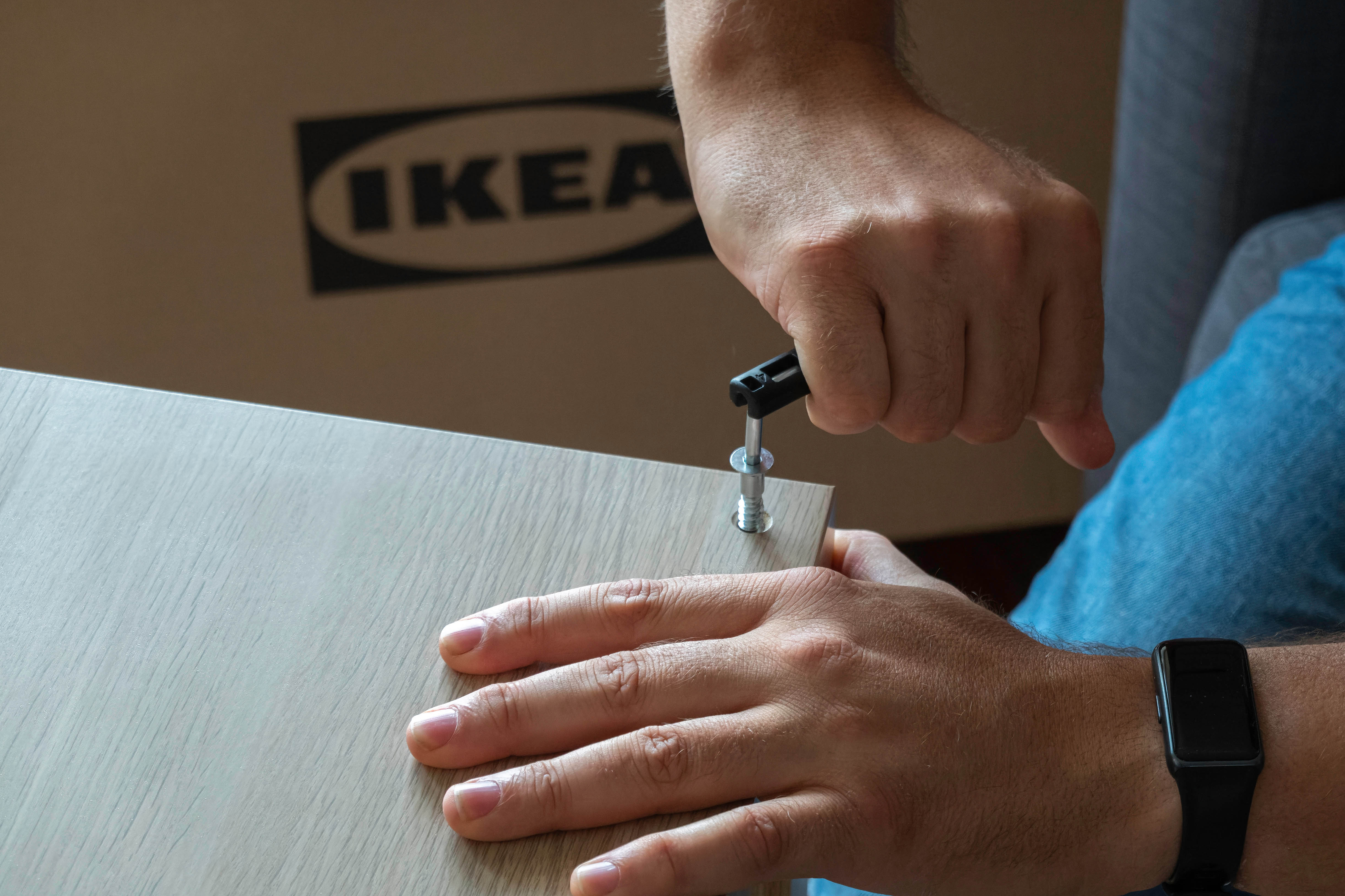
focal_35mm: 114
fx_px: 4259
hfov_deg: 17.9
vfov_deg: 12.0
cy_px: 494
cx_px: 723
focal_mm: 37.4
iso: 800
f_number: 4
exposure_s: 1/80
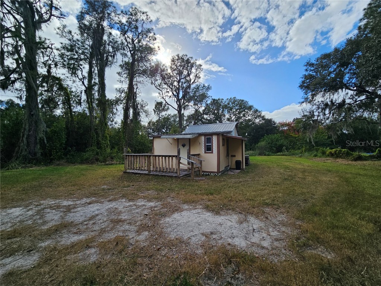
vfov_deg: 89.9
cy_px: 143
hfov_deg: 106.2
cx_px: 190
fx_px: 143
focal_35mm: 13
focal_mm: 2.2
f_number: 2.2
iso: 50
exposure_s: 1/2252
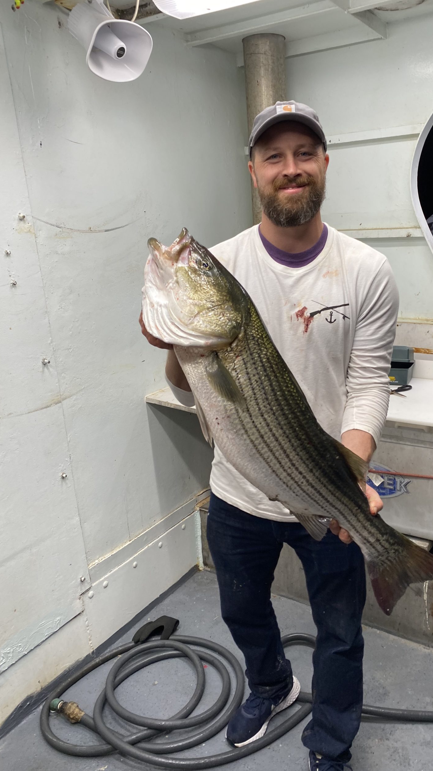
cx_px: 250
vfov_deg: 66.1
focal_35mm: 29
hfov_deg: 40.1
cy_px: 388
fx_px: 592
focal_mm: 4.25
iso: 64
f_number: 1.8
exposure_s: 1/123
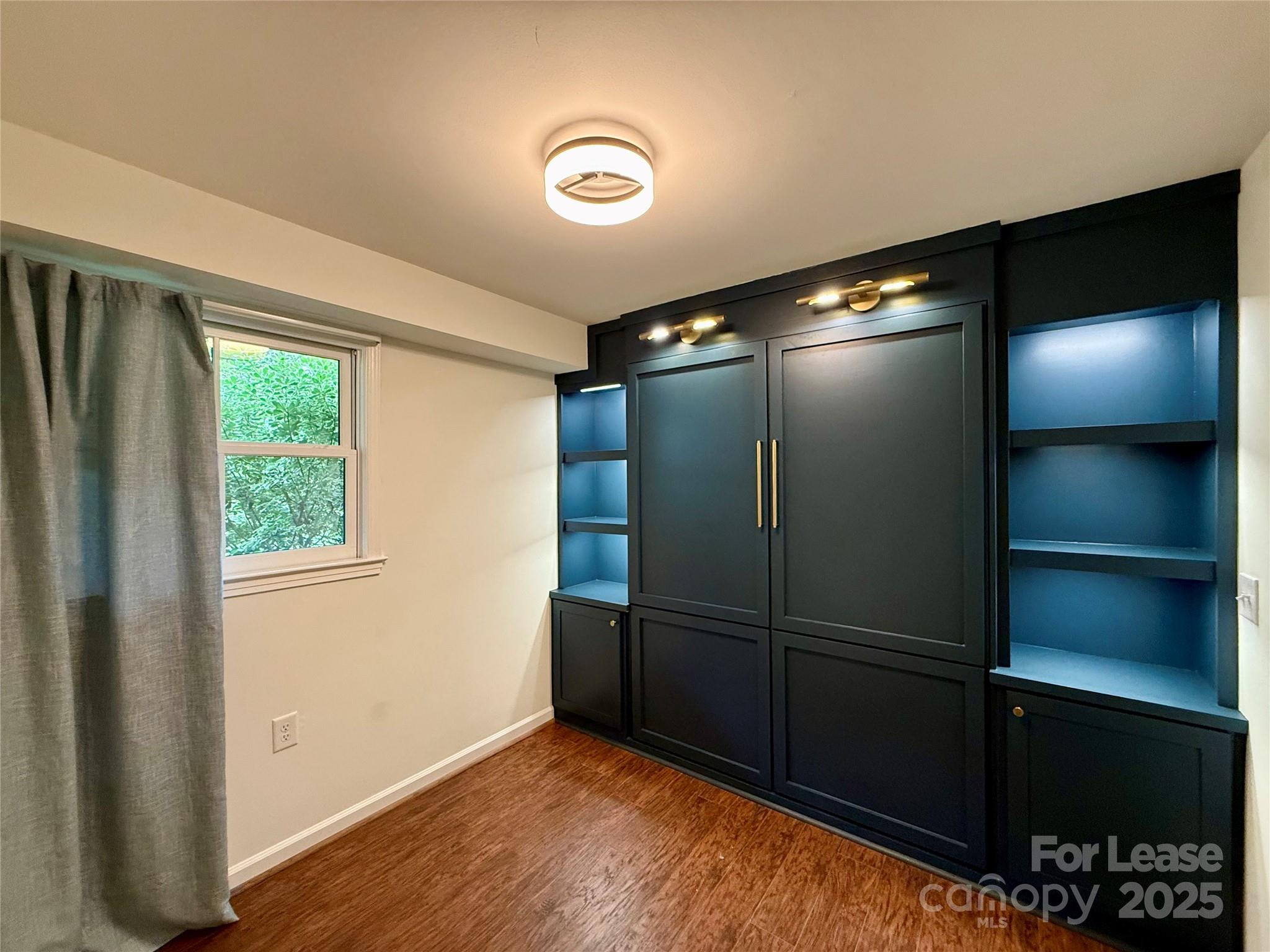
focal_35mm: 14
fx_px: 514
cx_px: 635
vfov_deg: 85.7
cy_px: 476
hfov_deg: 102.1
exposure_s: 1/60
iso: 320
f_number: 2.2
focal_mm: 2.22
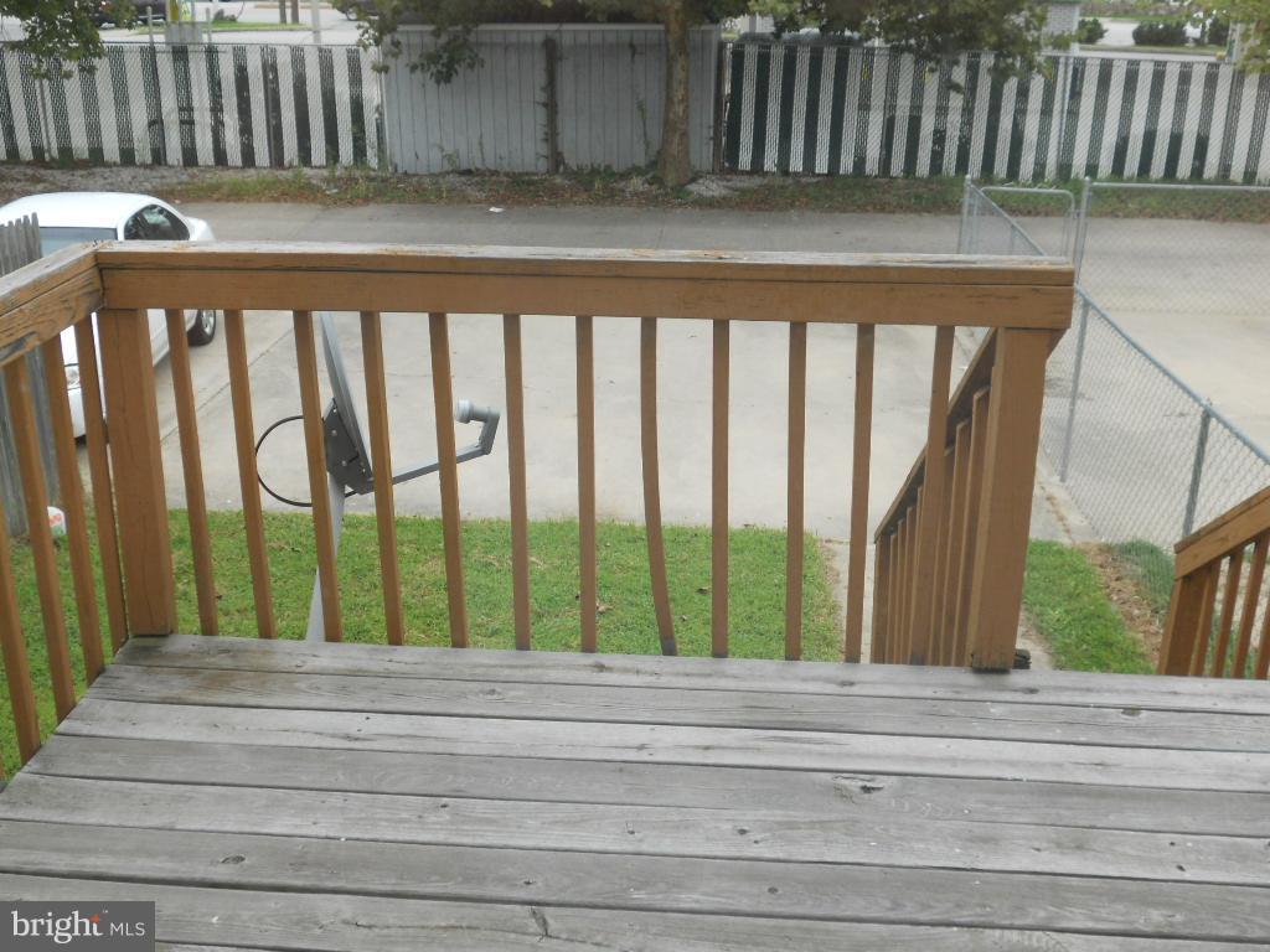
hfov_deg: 49.0
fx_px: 1394
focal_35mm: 38
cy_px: 476
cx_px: 635
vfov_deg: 37.7
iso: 80
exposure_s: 1/250
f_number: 3.9
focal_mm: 6.9
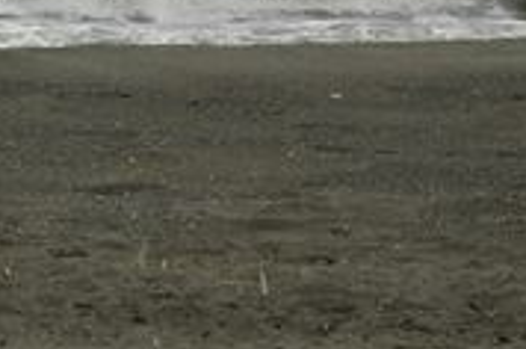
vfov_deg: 3.6
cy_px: -30
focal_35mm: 378
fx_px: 5513
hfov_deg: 5.4
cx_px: -168
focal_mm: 70
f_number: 9
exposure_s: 1/320
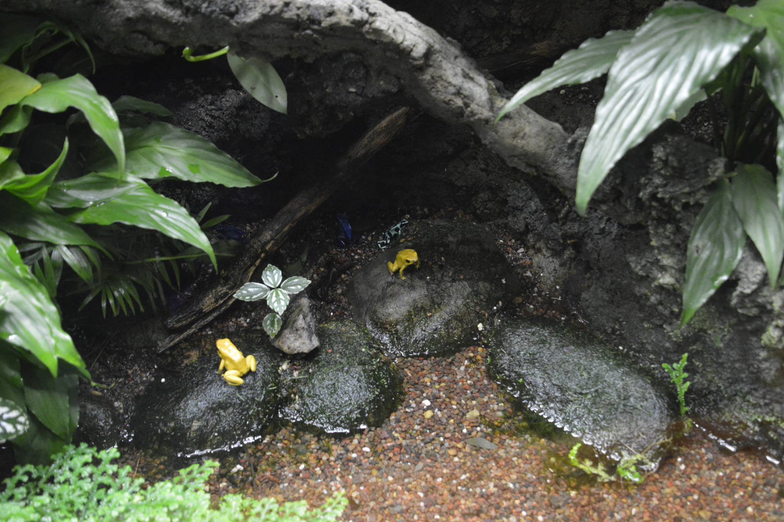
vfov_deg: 34.2
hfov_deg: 49.6
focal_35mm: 39
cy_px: 261
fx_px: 849
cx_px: 392
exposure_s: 1/30
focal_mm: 26
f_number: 3.8
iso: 3200
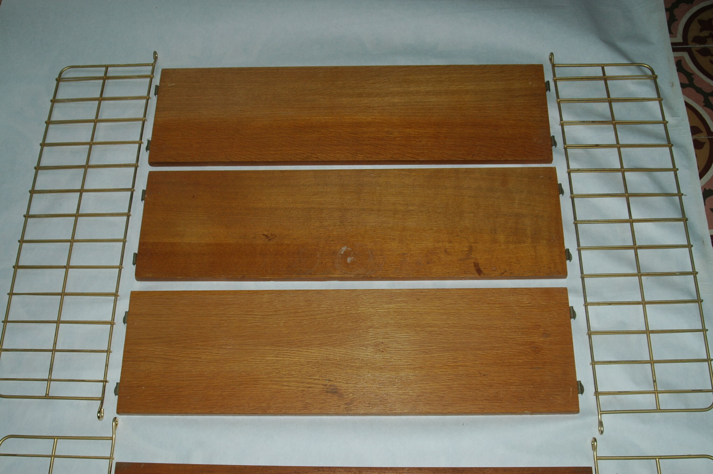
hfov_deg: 46.4
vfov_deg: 31.8
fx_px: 831
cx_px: 356
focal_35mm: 42
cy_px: 237
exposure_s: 1/125
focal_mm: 28
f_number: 5.6
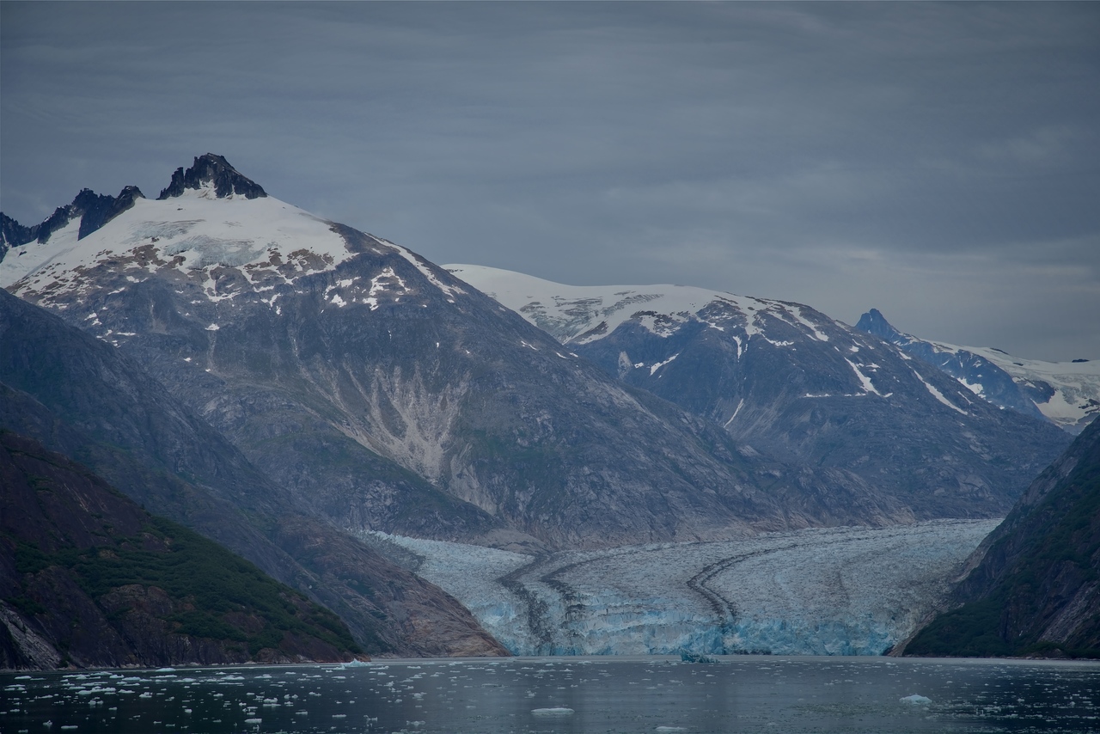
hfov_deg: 17.1
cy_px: 367
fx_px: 3667
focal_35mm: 120
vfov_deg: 11.4
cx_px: 550
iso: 100
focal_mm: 120
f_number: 9
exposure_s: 1/320
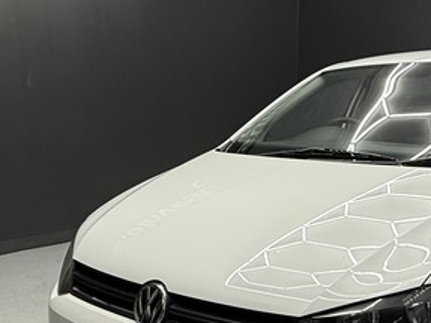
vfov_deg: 28.8
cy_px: 231
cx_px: 278
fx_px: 622
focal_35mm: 50
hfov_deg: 37.9
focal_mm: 2.22
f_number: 2.2
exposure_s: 1/100
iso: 100
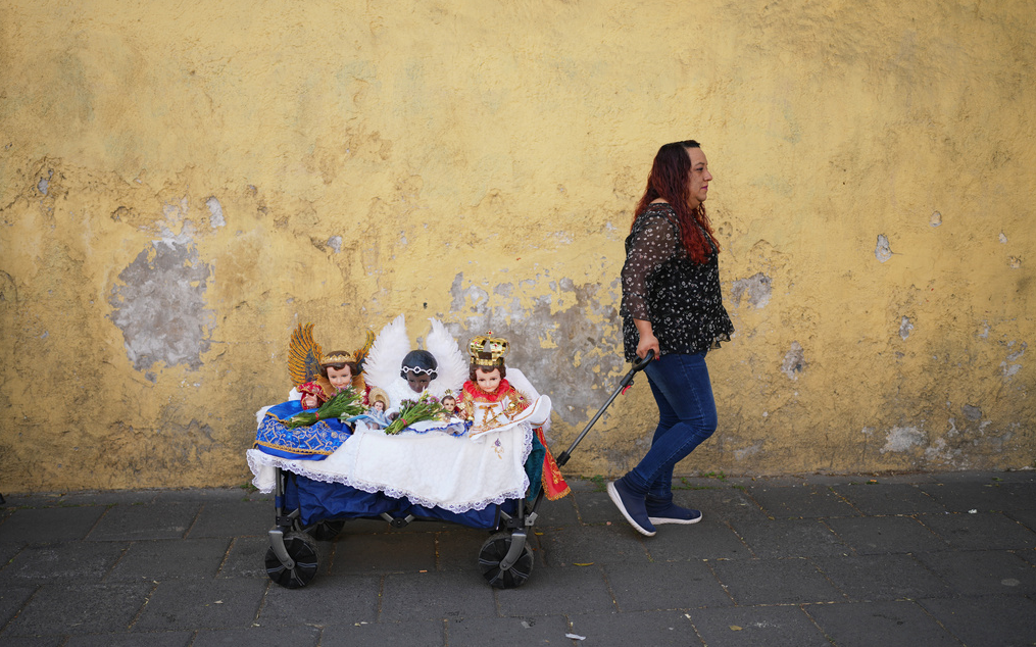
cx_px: 519
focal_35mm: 36
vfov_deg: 35.3
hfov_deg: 54.0
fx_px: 1016
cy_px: 328
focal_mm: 35
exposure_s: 1/1250
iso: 80
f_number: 1.4
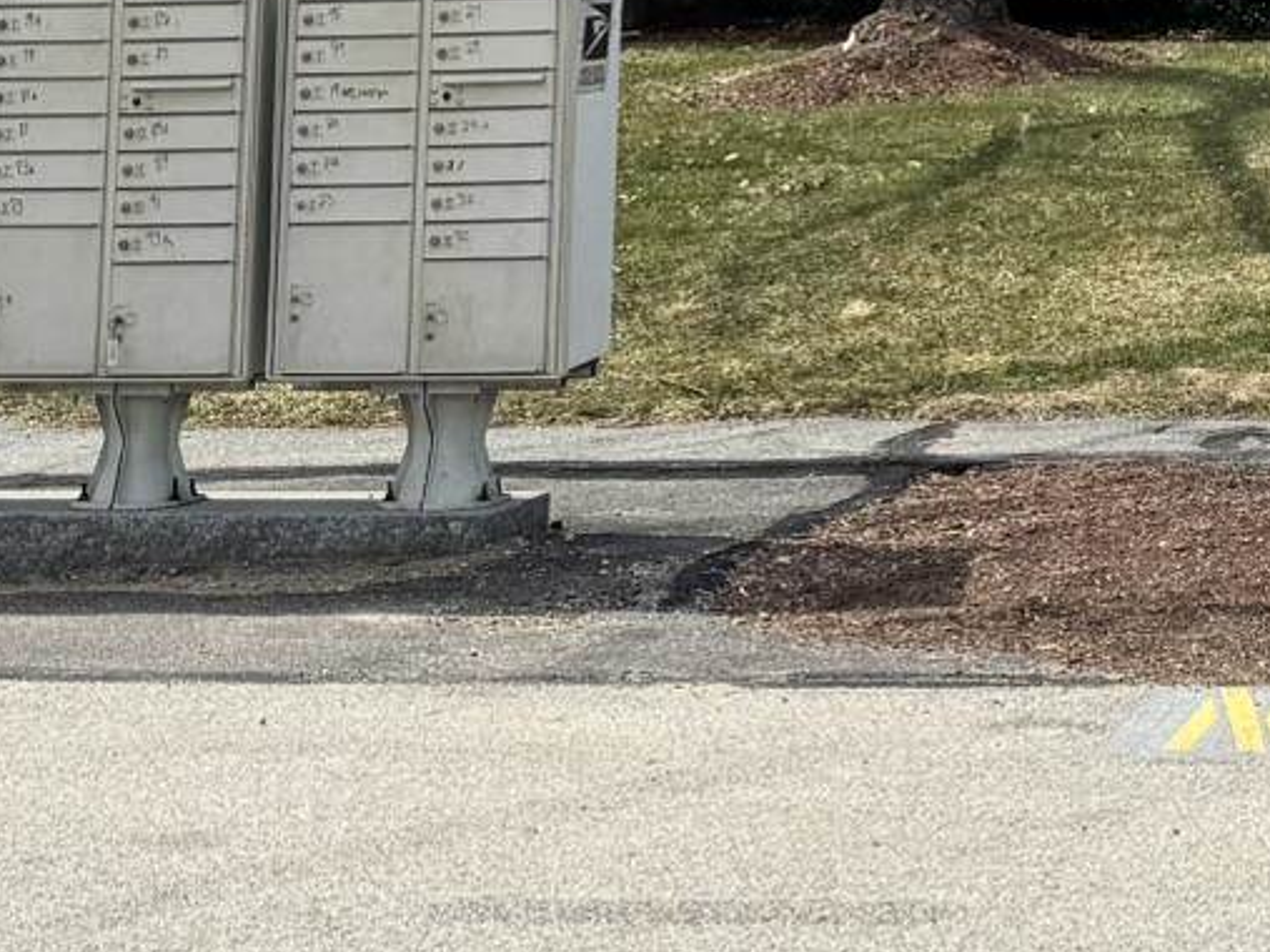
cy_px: -559
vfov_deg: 14.1
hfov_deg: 19.2
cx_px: 1470
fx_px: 3558
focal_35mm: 97
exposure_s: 1/3597
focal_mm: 6.76
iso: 80
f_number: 1.78
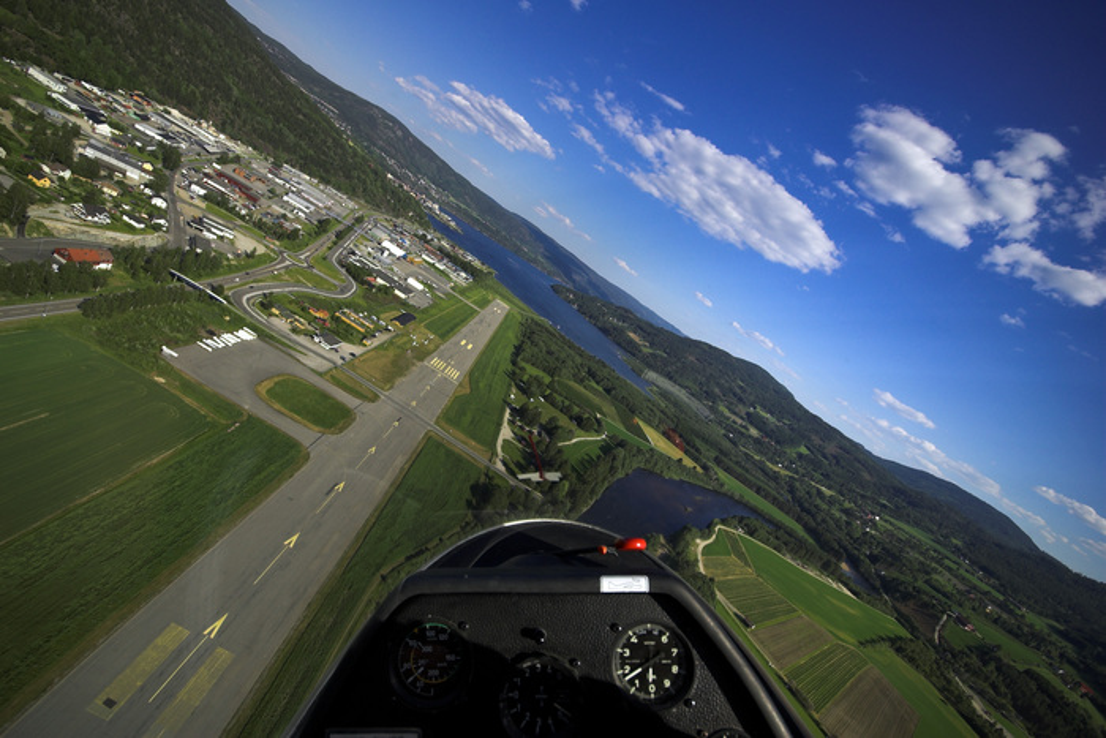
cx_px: 553
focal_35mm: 15
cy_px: 369
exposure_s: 1/250
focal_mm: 10
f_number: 6.3
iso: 200
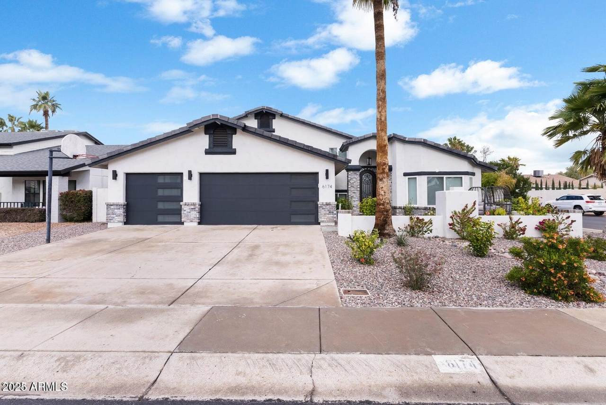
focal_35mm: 17
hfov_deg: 93.3
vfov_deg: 70.5
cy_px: 202
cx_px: 303
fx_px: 286
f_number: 10
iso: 320
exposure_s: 1/400
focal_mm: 17
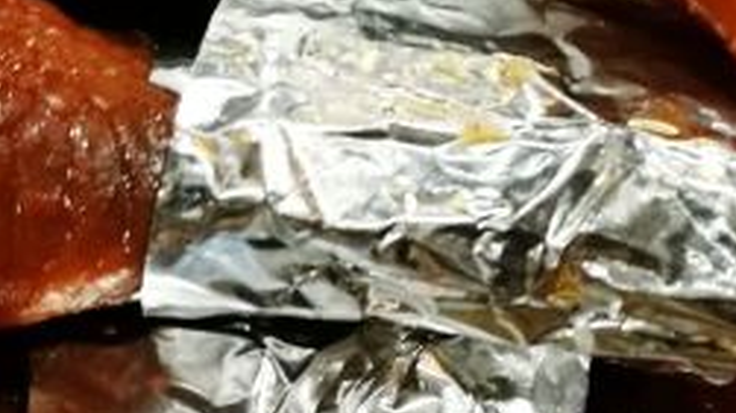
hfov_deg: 25.2
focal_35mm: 82
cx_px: 645
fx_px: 1600
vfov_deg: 14.7
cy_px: 142
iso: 320
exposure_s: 1/25
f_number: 2.2
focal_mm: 4.5
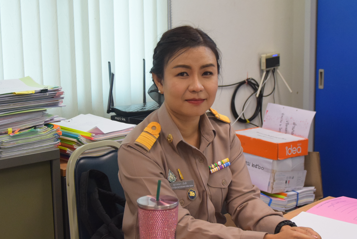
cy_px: 139
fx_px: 684
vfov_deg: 19.7
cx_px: 199
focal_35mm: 69
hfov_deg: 29.2
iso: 1600
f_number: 4.2
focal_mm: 30
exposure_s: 1/200
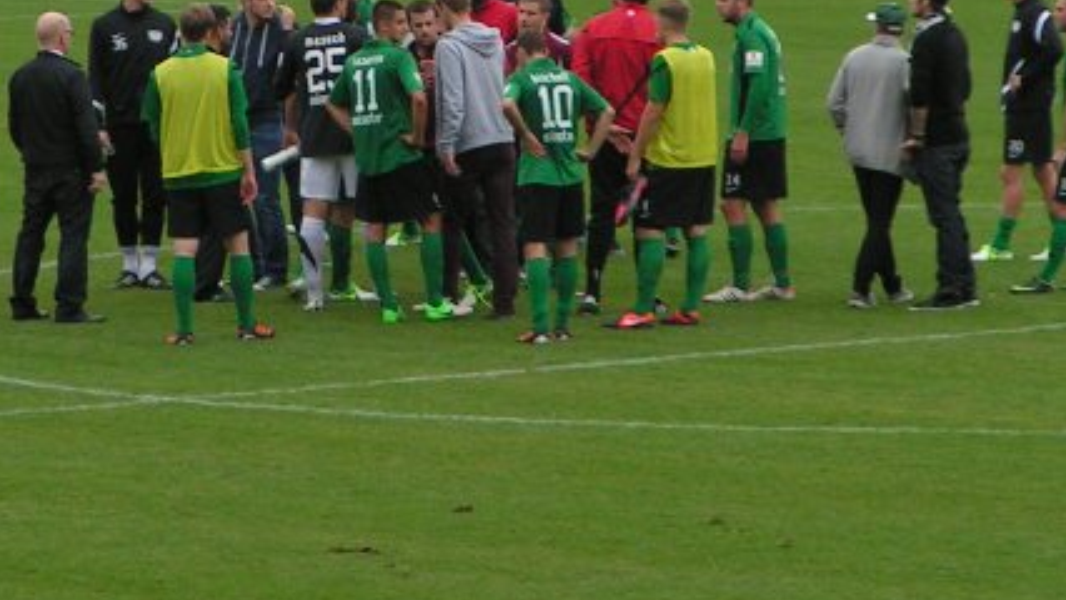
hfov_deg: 5.1
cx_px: 395
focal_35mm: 421
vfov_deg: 2.9
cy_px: -78
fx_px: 11904
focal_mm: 31.5
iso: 100
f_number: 3.5
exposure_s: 1/200
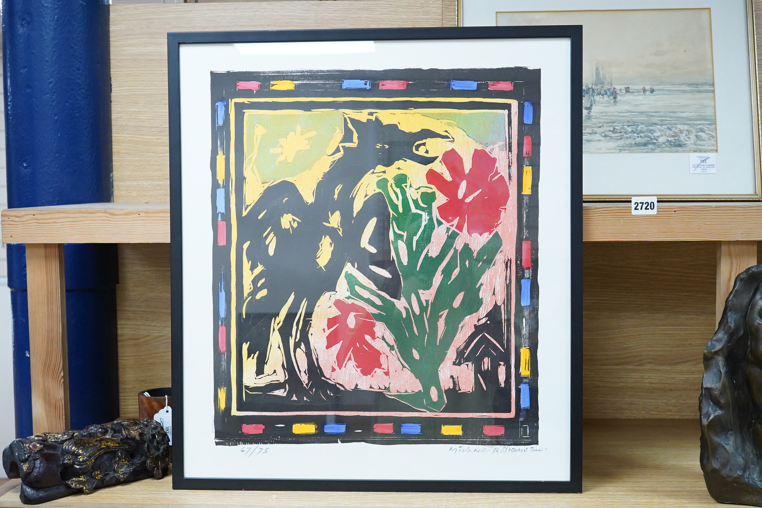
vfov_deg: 29.9
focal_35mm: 45
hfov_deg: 43.6
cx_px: 381
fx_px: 952
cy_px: 254
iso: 2500
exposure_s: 1/160
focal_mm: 30
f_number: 9
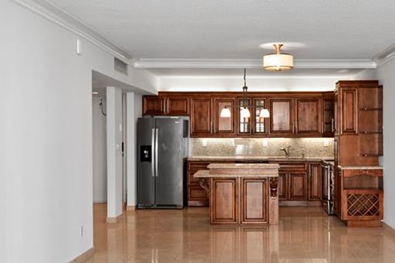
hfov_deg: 39.2
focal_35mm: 50
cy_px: 141
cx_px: 260
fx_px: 548
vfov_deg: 27.0
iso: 320
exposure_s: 1/20
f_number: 5
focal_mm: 16
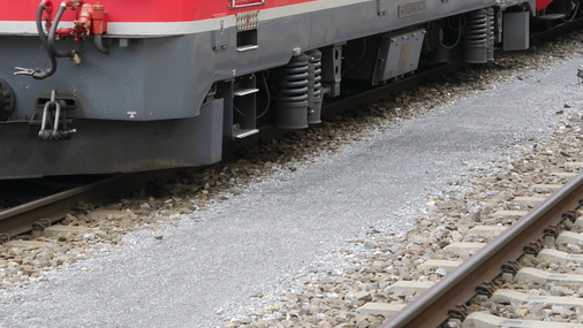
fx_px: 1918
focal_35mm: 124
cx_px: 263
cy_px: -121
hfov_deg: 17.3
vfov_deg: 9.6
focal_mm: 24
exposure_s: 1/60
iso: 160
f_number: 4.5
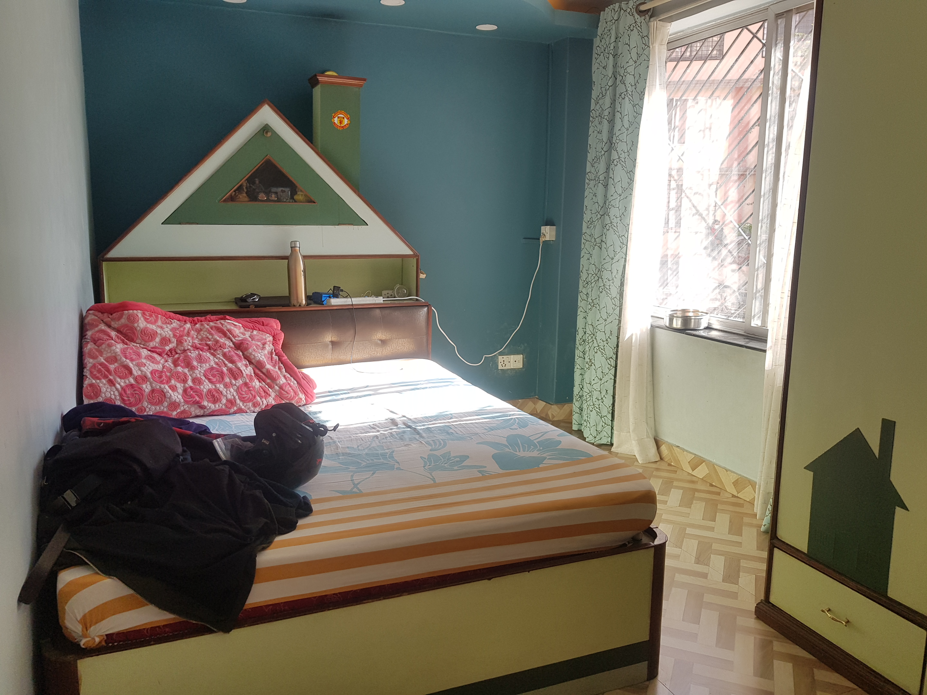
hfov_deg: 67.3
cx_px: 464
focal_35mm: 26
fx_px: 696
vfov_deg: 53.1
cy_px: 348
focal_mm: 4.2
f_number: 1.7
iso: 40
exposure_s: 1/177
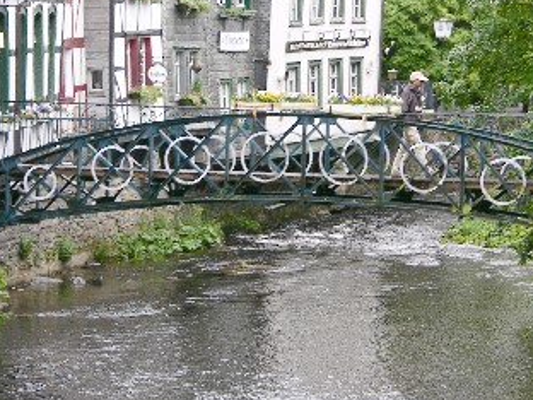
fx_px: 3187
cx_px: 320
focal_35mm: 207
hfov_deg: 9.6
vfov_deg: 7.2
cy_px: 193
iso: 50
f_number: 3.7
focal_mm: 27.3
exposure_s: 1/62.7
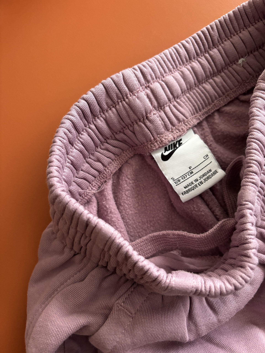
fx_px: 265
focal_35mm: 26
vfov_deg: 67.3
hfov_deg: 53.1
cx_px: 132
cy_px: 176
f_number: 1.6
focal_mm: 5.96
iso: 500
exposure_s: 1/60
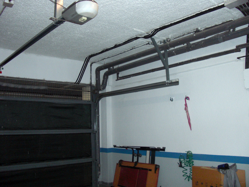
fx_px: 259
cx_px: 124
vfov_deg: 39.7
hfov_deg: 51.4
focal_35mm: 36
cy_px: 94
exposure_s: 1/60
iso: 200
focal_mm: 6.3
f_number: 2.8
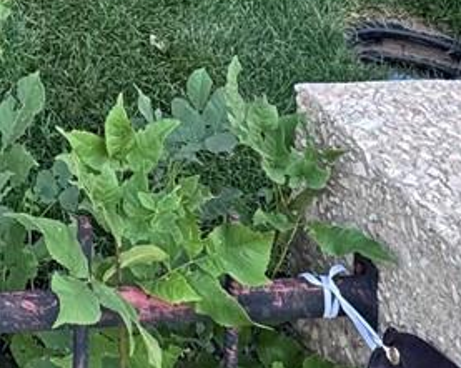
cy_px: -465
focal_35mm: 79
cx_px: -188
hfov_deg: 21.2
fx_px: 1077
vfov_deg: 14.4
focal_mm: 2.22
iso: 40
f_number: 2.2
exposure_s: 1/99
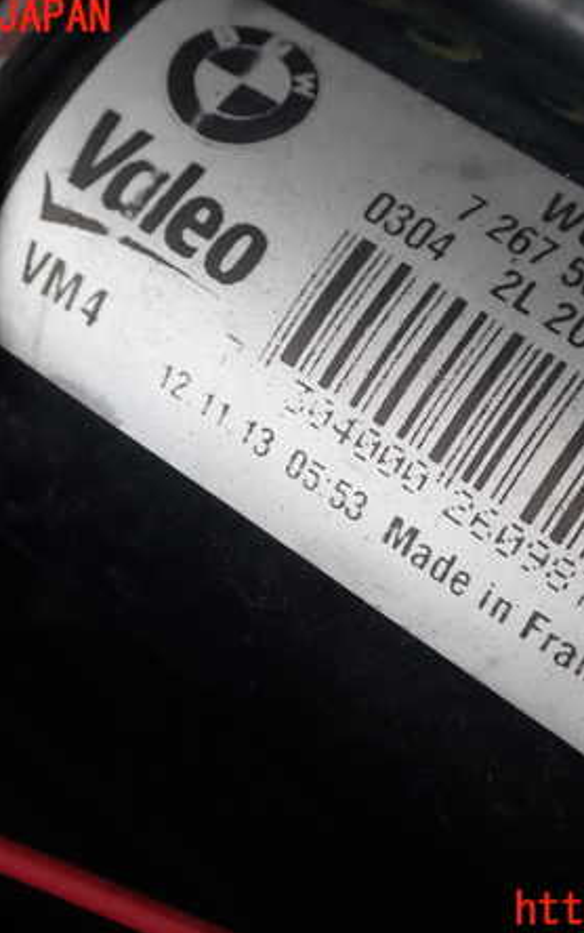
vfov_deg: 32.5
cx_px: 359
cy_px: 464
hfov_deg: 20.6
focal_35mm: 63
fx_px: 1602
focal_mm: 7.84
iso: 100
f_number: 4
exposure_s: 1/125
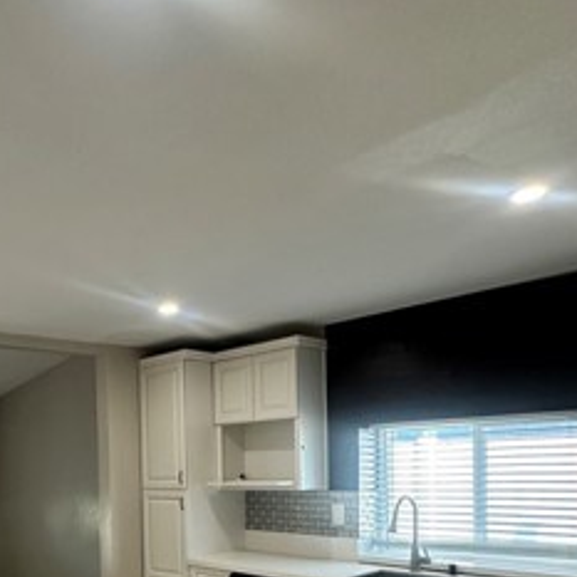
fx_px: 641
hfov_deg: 45.2
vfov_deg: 45.1
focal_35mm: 34
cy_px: 490
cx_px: 89
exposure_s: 1/120
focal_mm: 2.22
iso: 200
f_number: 2.2
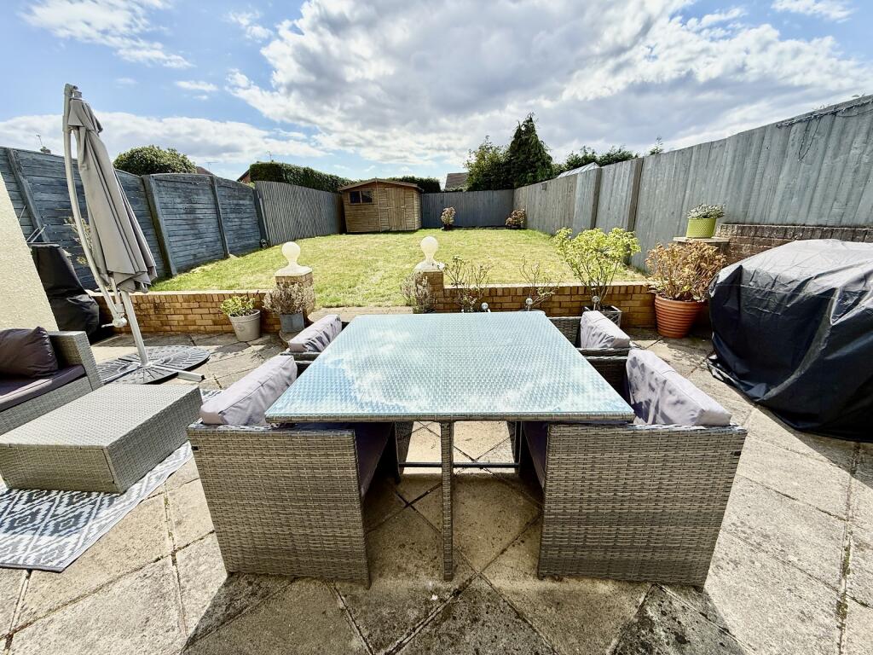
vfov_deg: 85.7
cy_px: 328
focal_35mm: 14
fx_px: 353
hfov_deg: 102.1
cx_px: 436
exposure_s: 1/1795
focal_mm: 2.22
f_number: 2.2
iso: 50
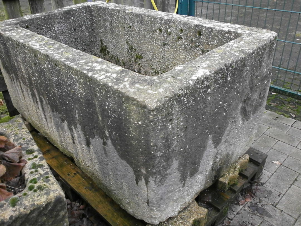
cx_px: 142
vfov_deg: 44.1
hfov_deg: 56.8
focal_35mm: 32
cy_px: 105
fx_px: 278
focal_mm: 4.8
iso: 400
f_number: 2.9
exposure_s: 1/250
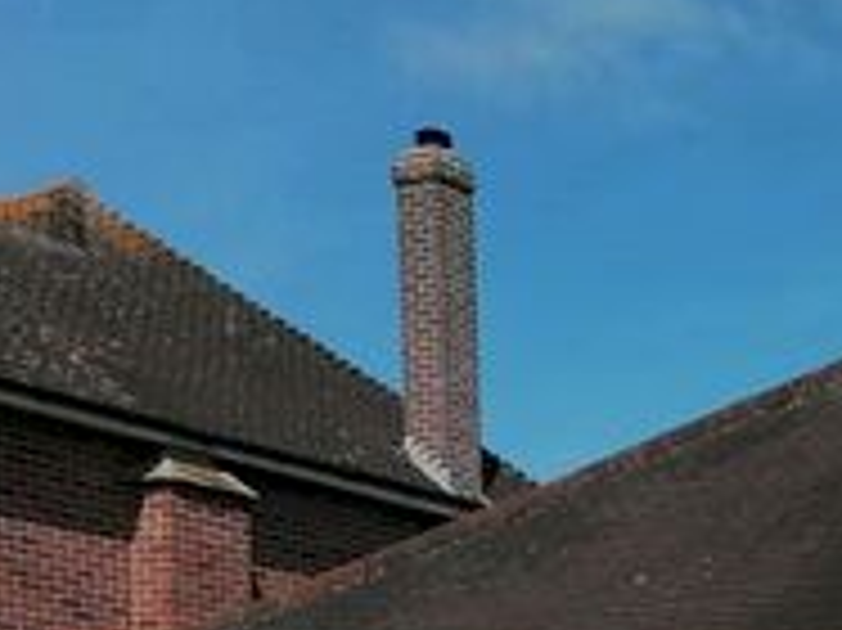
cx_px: 1027
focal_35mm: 101
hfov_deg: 18.4
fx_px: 2455
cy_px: 1015
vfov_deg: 13.6
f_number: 1.8
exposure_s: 1/3676
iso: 50
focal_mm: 4.75
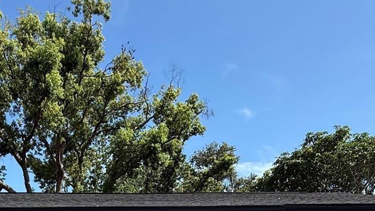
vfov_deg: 26.5
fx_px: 378
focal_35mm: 38
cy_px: 272
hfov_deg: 51.9
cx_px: 128
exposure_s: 1/1017
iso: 50
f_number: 2.2
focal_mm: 2.22
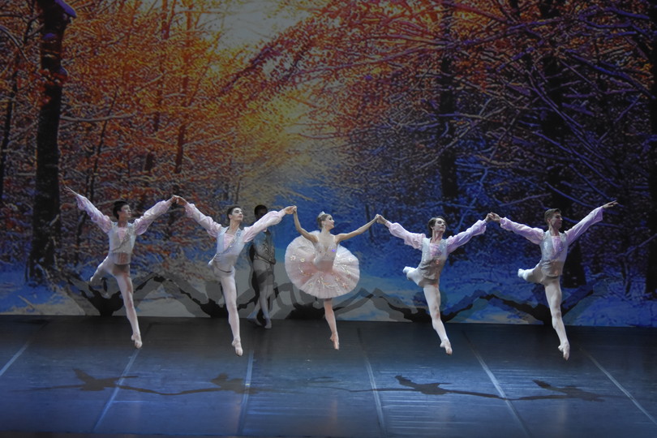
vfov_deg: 7.6
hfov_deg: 11.4
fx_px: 3285
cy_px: 219
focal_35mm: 180
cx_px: 328
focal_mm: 120
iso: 3200
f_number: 4.8
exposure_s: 1/500
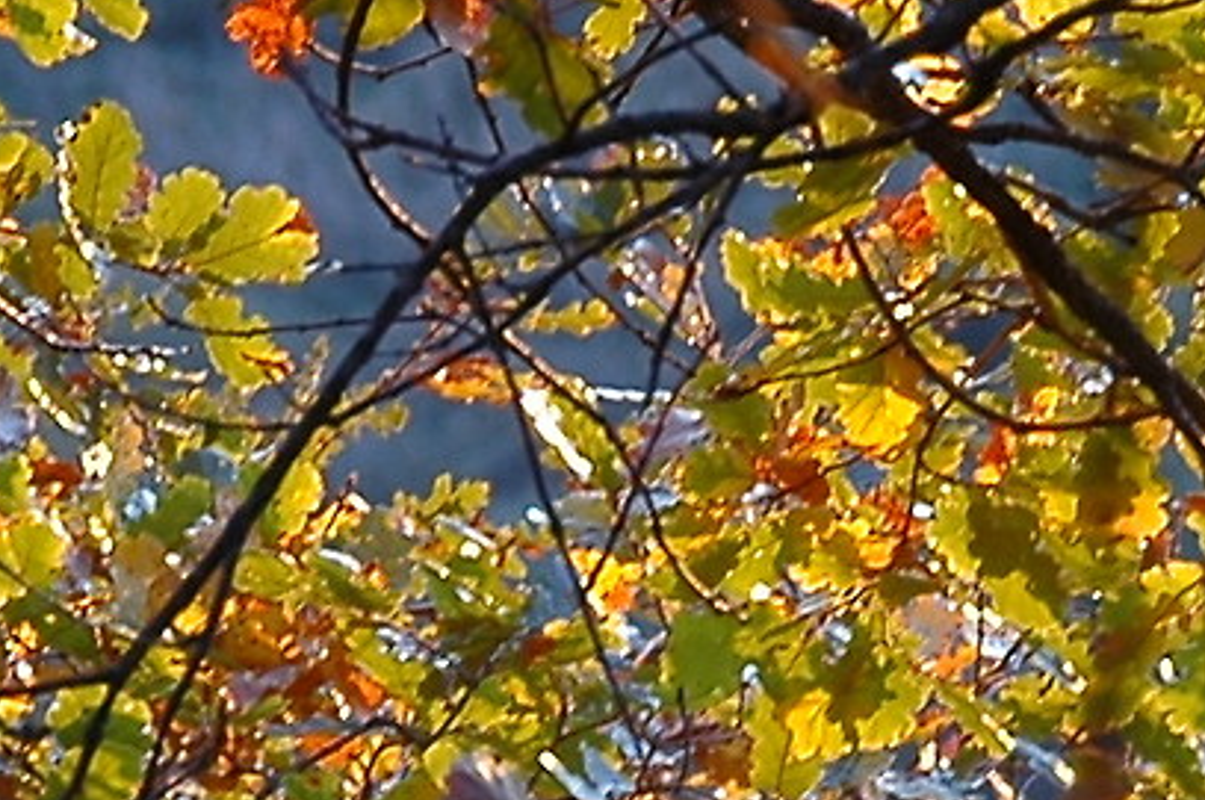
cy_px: 1200
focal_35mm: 706
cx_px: 366
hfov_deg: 2.9
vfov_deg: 1.9
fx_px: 23603
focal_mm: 80
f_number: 5.6
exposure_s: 1/20
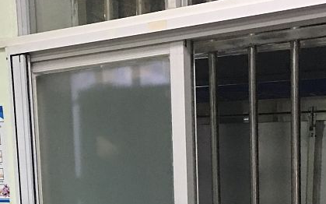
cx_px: 131
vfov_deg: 14.0
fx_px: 782
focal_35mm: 88
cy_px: 292
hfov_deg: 23.5
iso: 80
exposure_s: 1/10
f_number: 2.2
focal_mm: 4.15
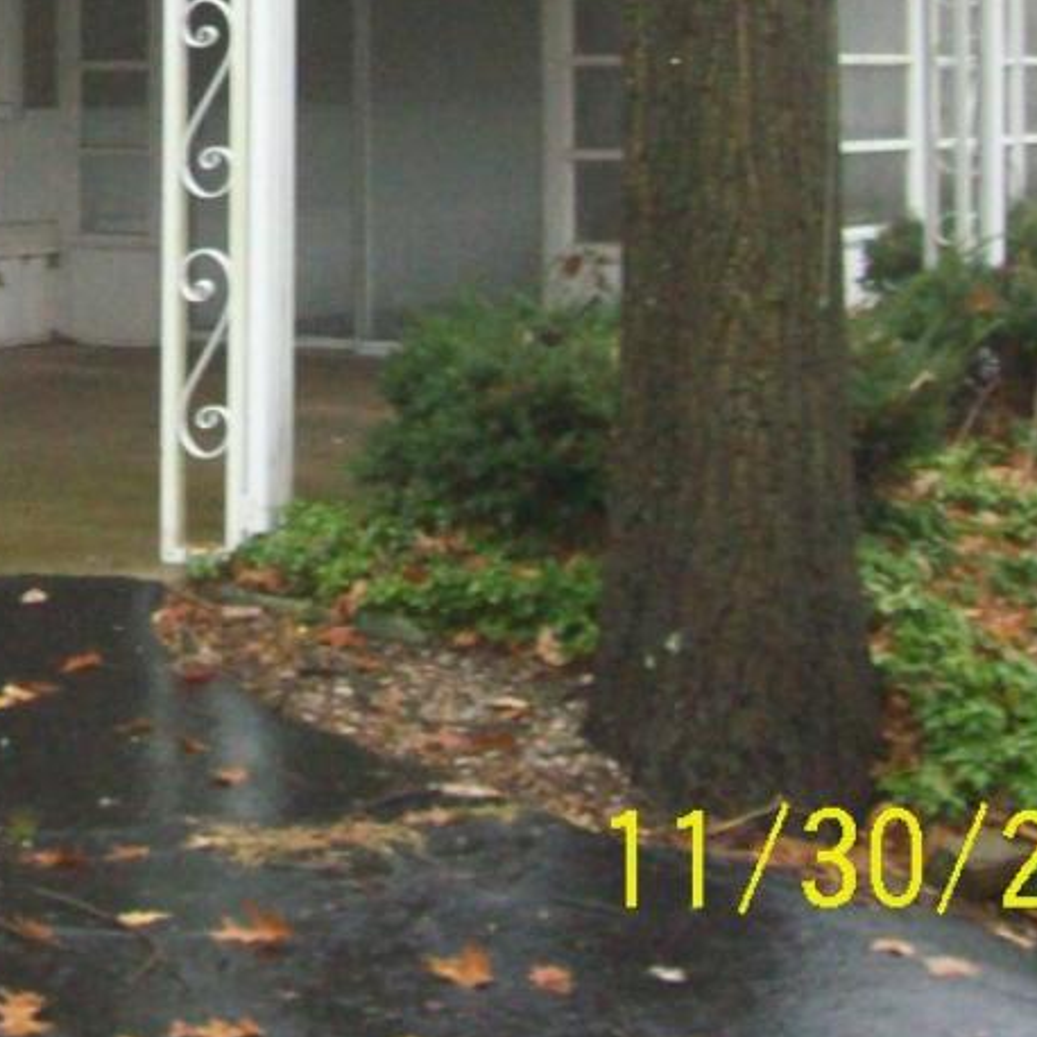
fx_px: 3389
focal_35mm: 100
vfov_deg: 16.8
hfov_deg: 16.8
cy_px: -125
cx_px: -140
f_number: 2.7
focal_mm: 6
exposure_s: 1/87.5
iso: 200
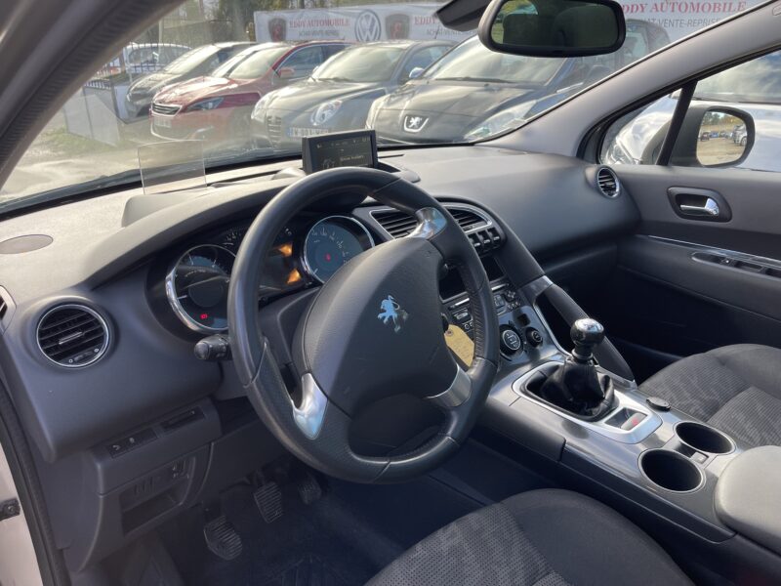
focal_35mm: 26
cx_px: 390
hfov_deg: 67.3
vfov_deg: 53.1
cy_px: 293
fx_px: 587
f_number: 1.6
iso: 32
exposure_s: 1/215
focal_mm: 5.1
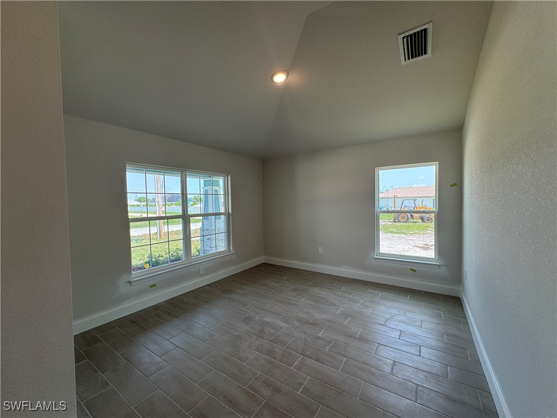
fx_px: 225
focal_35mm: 14
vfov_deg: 85.7
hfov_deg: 102.1
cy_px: 209
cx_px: 278
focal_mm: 2.22
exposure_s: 1/120
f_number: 2.2
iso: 50
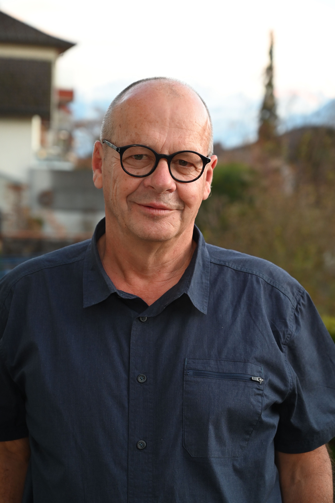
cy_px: 252
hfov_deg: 19.4
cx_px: 168
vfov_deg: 28.9
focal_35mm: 70
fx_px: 978
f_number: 5
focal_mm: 70
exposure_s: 1/80
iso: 1800
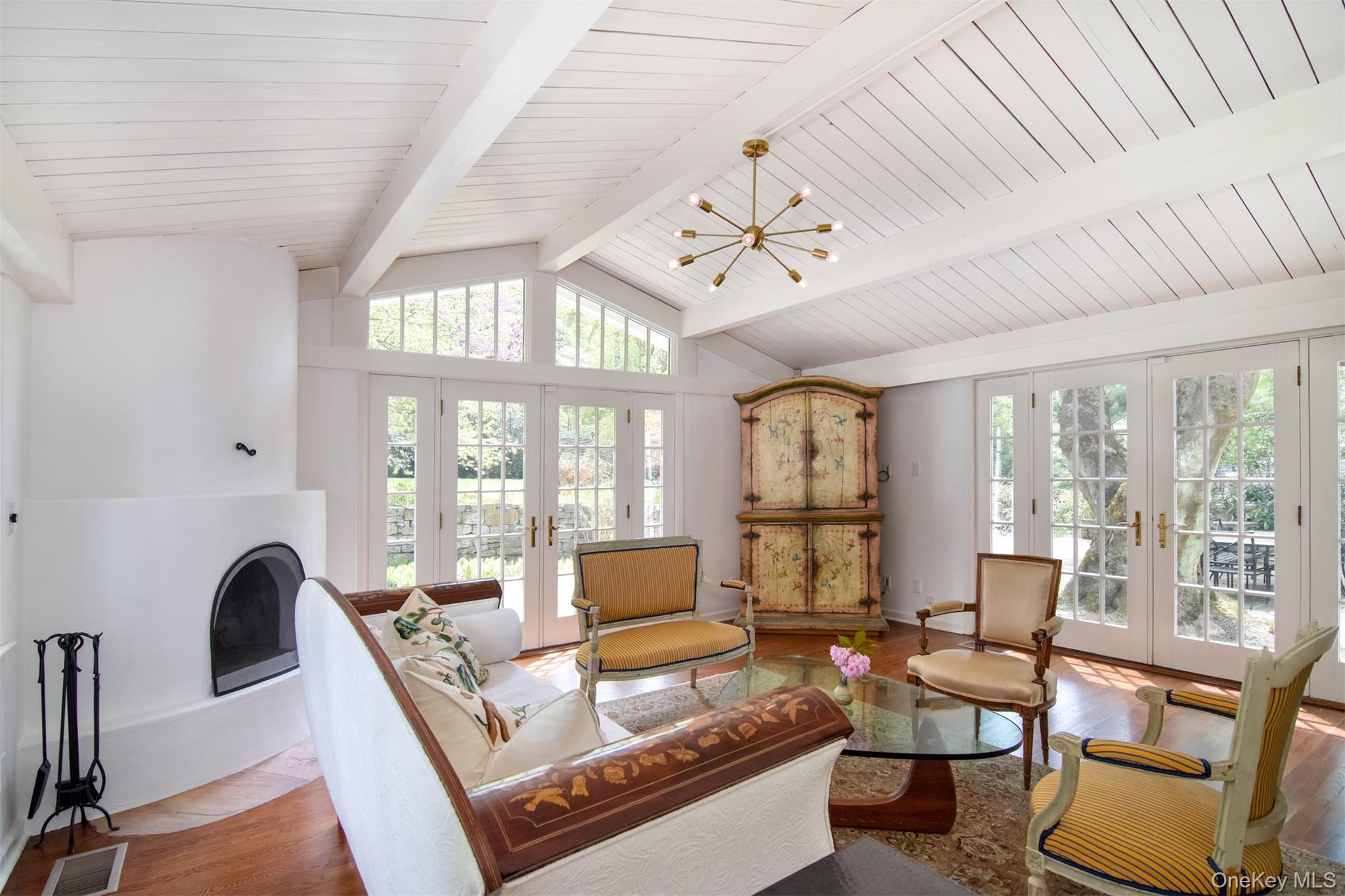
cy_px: 448
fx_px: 616
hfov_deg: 95.0
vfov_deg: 72.0
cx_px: 672
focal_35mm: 16
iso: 800
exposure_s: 1/320
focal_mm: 11
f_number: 8
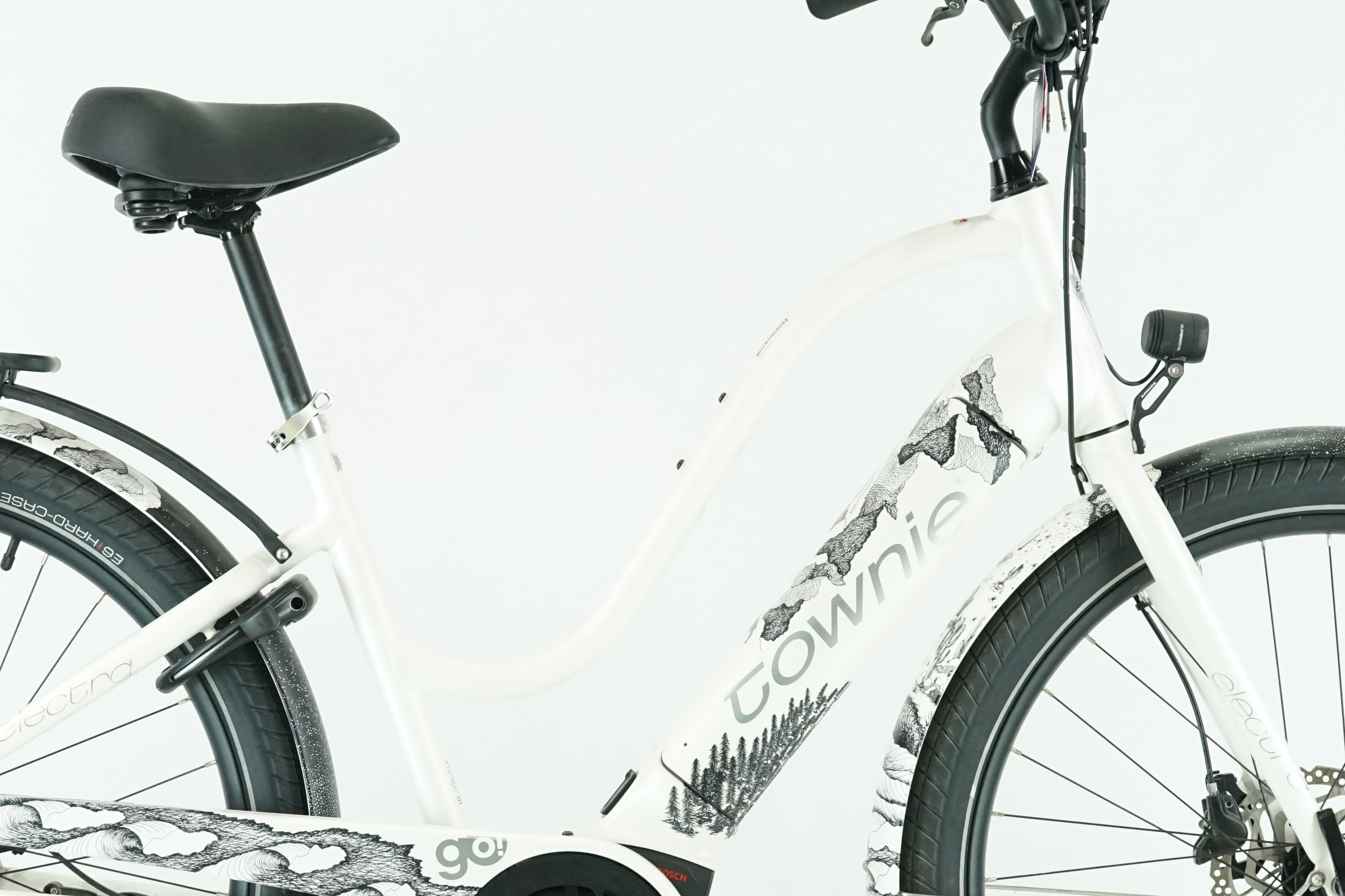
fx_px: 4072
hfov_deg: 18.7
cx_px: 593
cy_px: 576
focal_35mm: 109
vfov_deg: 12.6
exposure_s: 1/200
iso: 3200
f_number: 7.1
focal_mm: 62
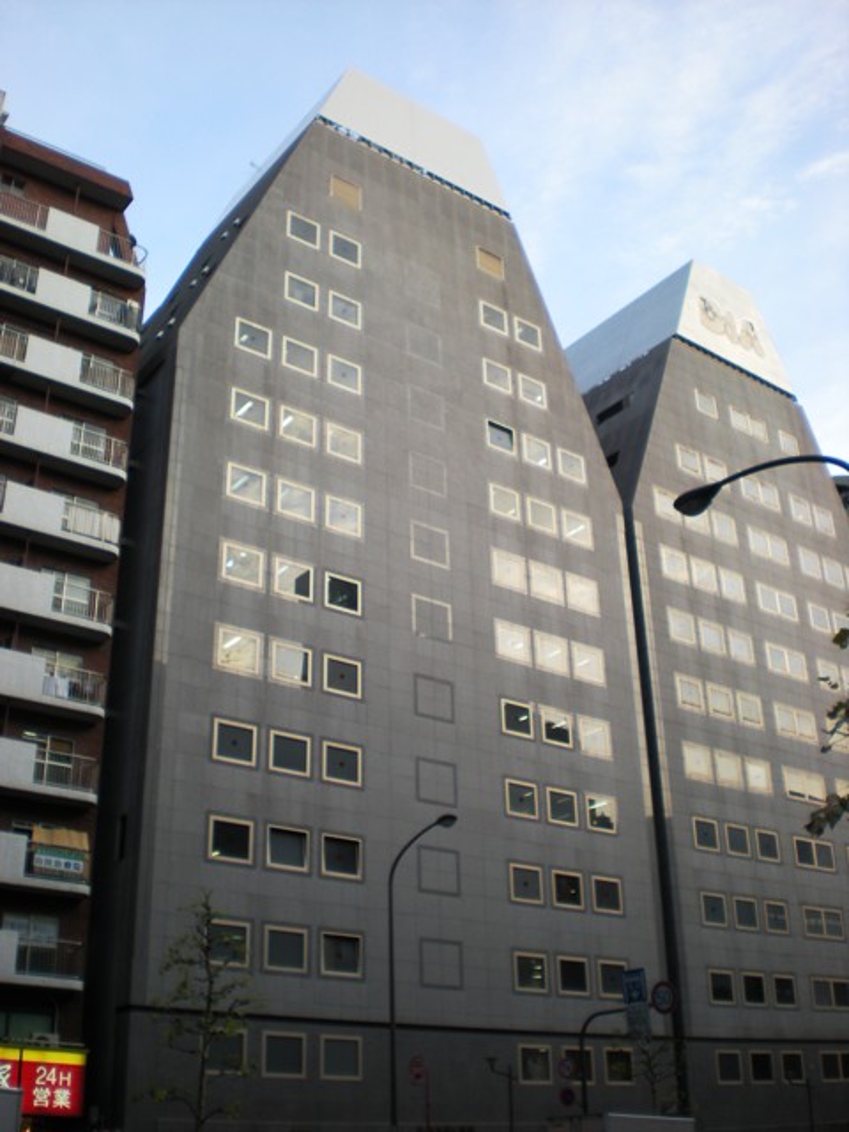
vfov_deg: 49.0
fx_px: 1243
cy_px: 566
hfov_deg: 37.7
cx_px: 424
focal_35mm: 38
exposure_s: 1/77
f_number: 3.1
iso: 64
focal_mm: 6.3
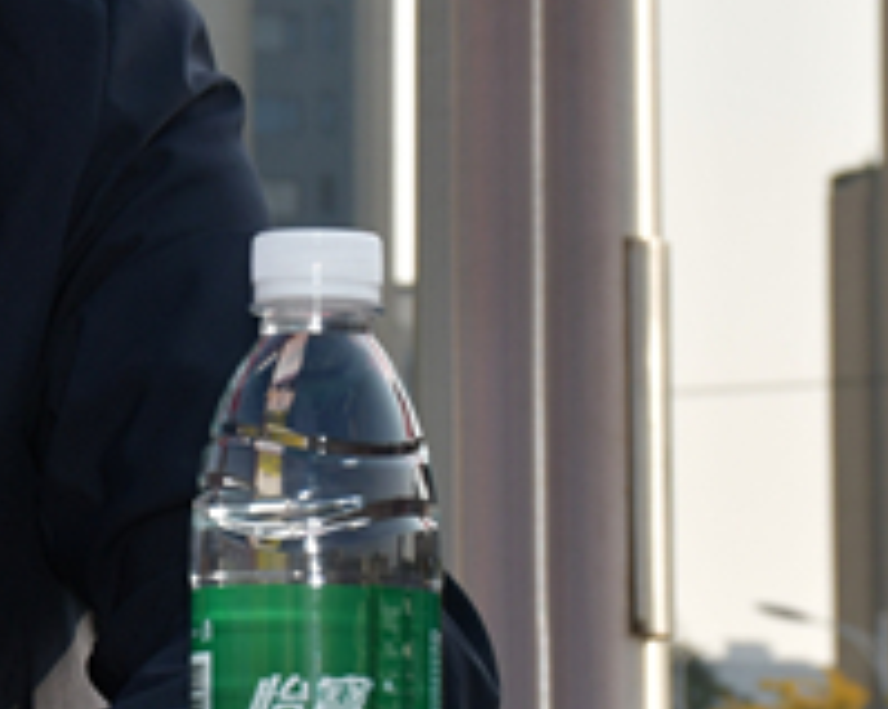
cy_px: -7
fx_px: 7434
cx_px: -437
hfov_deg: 6.7
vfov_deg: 5.5
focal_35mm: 283
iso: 100
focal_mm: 50
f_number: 10
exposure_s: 1/250
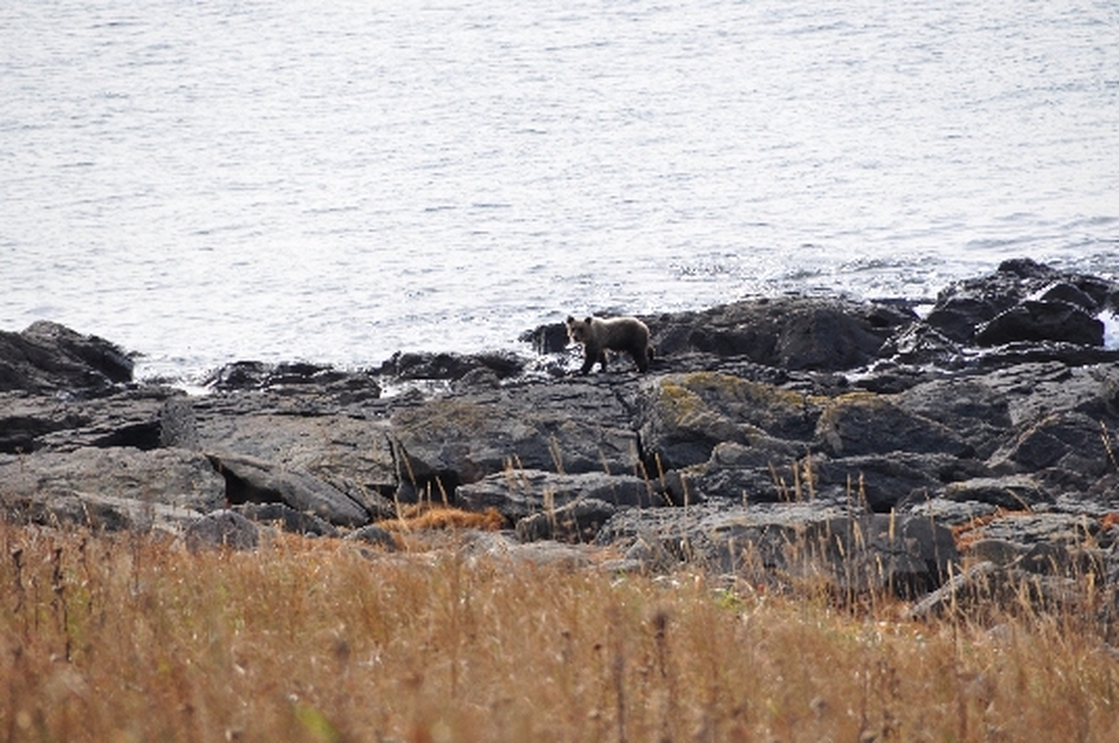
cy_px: 372
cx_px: 560
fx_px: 11642
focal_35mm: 375
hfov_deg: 5.5
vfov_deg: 3.7
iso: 200
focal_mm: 250
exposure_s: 1/320
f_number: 10
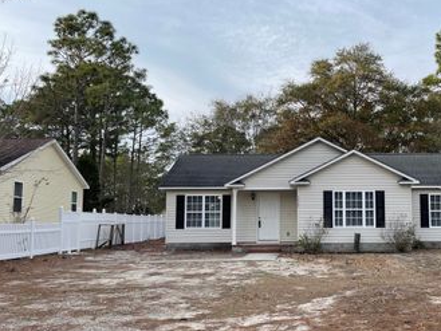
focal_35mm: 38
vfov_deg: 37.7
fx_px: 484
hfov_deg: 47.7
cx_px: 312
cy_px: 179
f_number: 1.6
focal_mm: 5.1
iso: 32
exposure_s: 1/1188
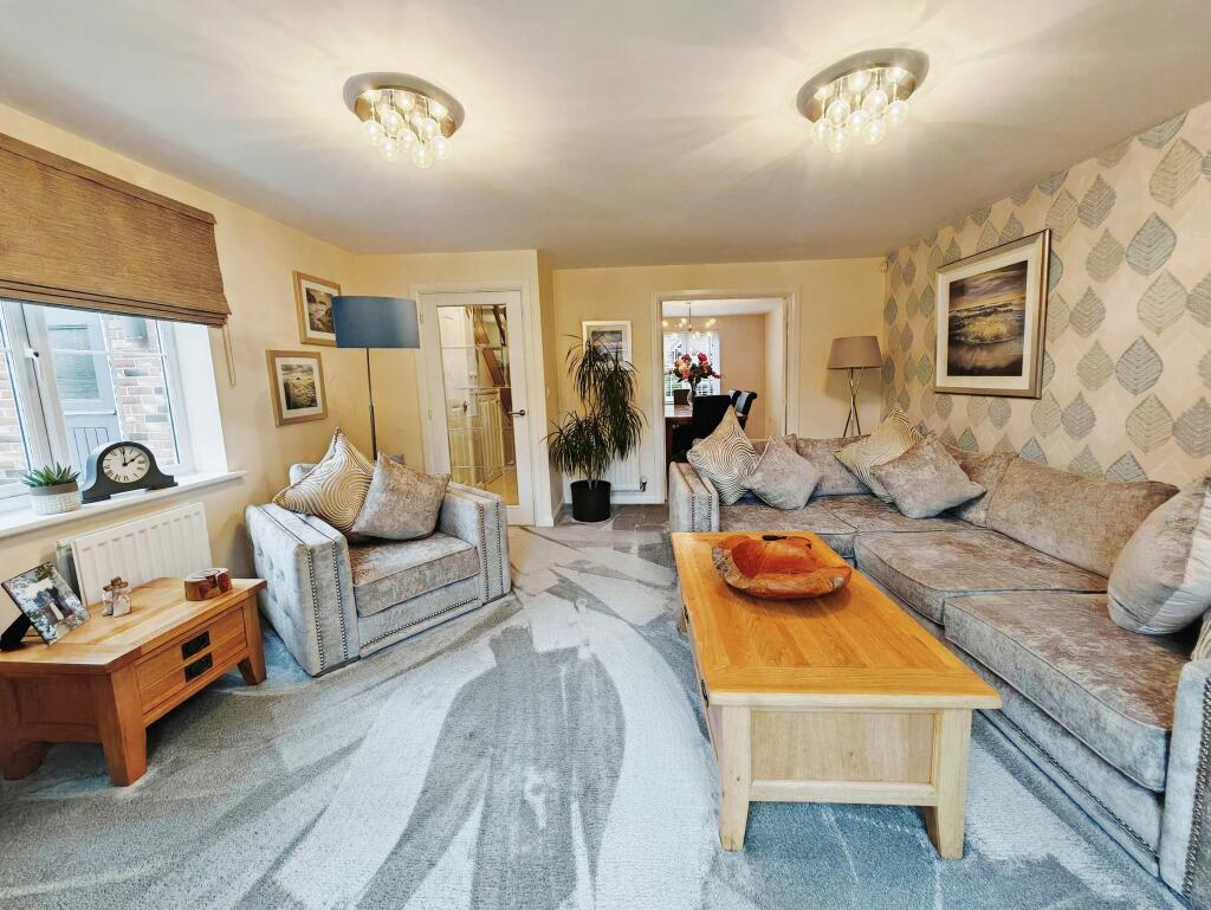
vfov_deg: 90.0
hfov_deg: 106.2
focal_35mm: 13
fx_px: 455
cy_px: 455
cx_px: 606
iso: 400
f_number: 2
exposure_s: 1/33
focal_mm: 1.82
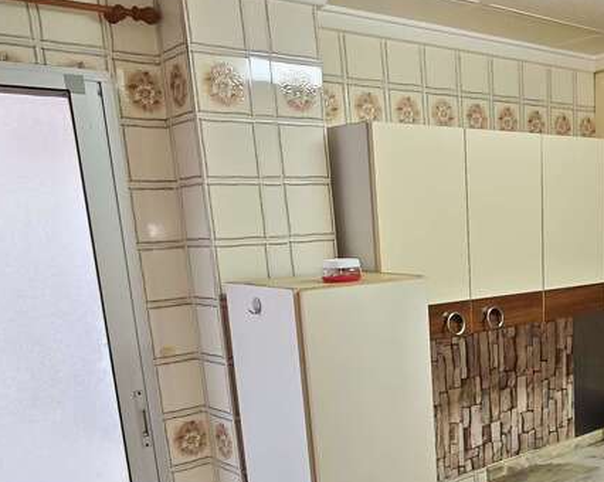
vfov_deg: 34.8
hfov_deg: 41.8
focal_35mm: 41
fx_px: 732
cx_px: 524
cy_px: 413
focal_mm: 2.16
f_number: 2.2
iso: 250
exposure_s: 1/33.3
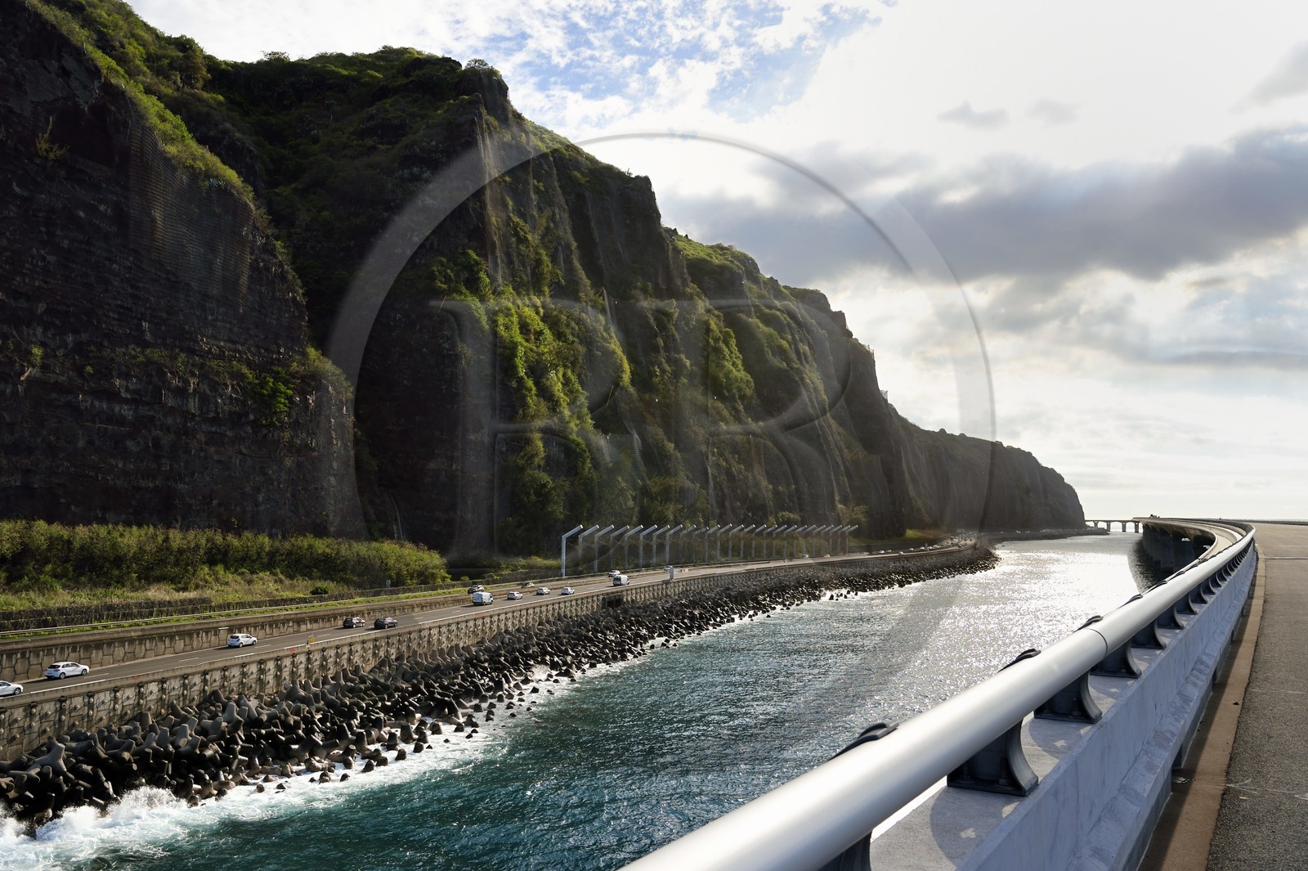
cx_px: 654
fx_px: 1126
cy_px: 436
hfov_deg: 60.3
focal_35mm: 31
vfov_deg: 42.3
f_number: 9
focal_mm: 31
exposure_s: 1/400
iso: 200
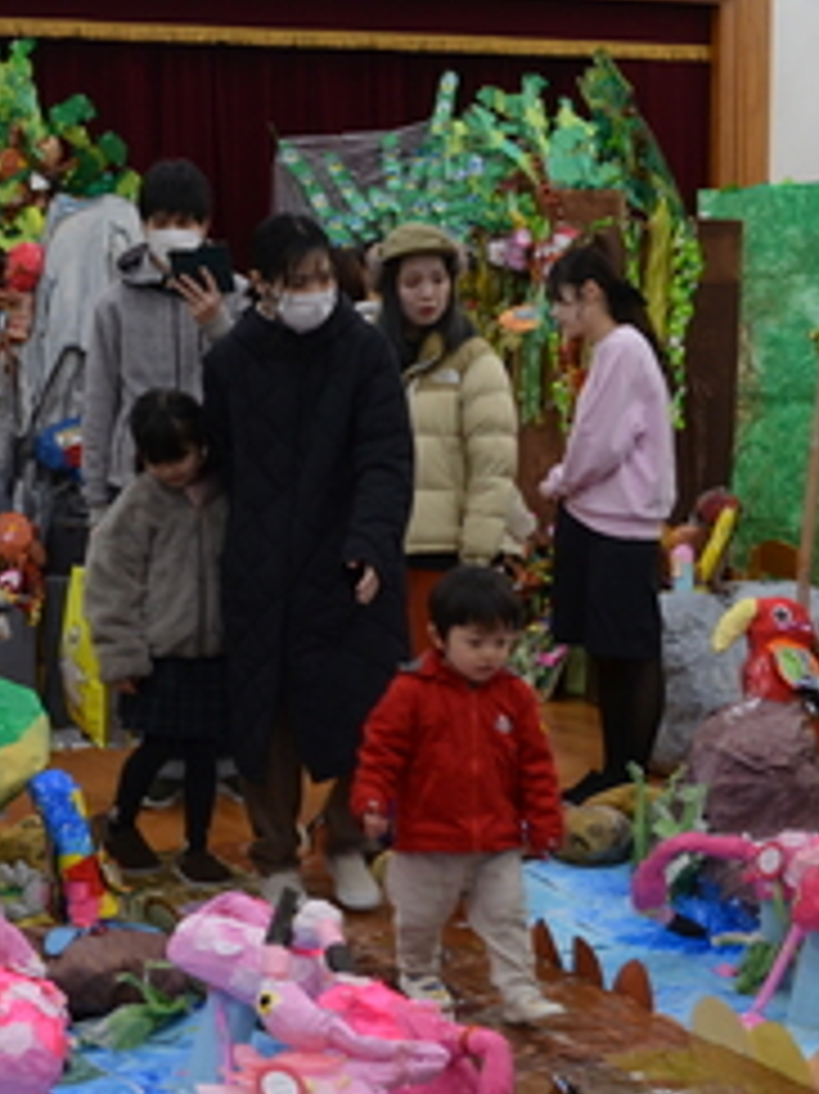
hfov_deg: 19.0
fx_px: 2431
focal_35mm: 77
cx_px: 254
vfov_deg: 25.3
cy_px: 576
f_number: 4
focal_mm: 20
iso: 400
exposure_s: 1/60
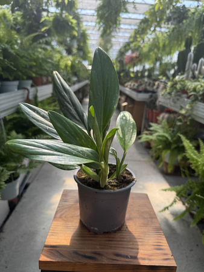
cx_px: 102
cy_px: 136
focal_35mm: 24
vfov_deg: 71.6
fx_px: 188
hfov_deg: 56.9
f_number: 1.78
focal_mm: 6.76
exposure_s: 1/750
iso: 80
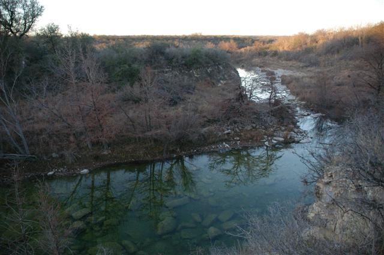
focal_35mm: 78
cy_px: 128
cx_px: 192
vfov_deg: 17.4
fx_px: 831
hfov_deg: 26.0
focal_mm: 52
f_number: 6.3
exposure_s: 1/320
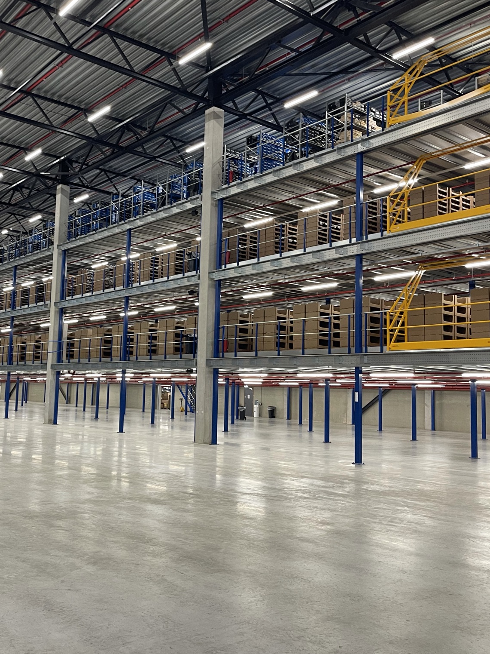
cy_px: 325
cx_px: 165
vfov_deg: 52.6
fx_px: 660
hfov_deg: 40.2
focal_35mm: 35
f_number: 1.6
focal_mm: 5.1
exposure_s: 1/65
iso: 125
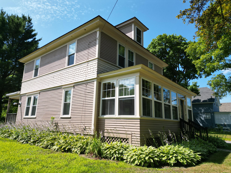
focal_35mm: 24
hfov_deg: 71.6
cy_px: 86
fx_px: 160
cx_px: 116
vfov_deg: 56.8
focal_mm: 6.72
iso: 110
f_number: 1.7
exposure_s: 1/2000
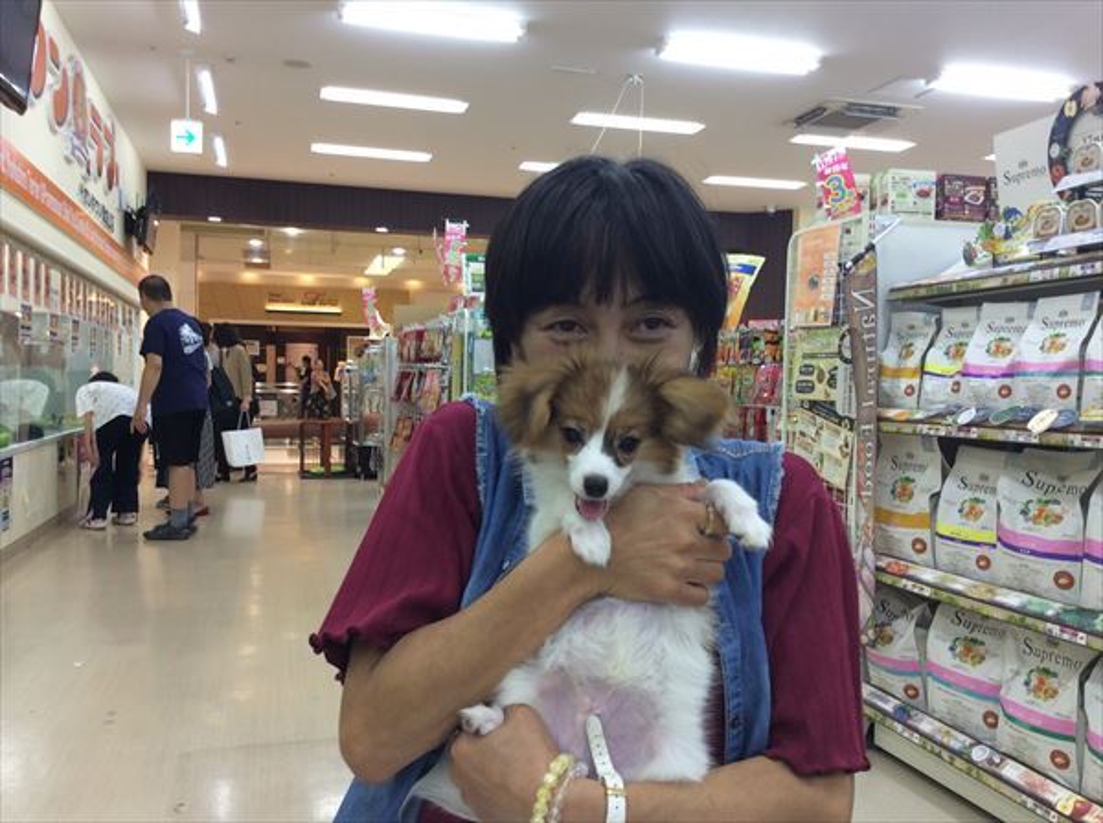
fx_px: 1018
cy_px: 412
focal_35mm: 32
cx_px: 552
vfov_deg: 44.0
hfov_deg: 56.9
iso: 40
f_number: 2.4
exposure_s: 1/24
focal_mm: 3.3
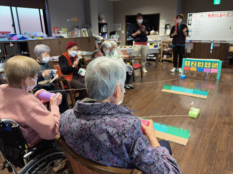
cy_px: 87
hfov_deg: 67.3
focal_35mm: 26
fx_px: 175
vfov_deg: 53.1
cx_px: 116
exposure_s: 1/60
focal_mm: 5.96
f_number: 1.6
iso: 160
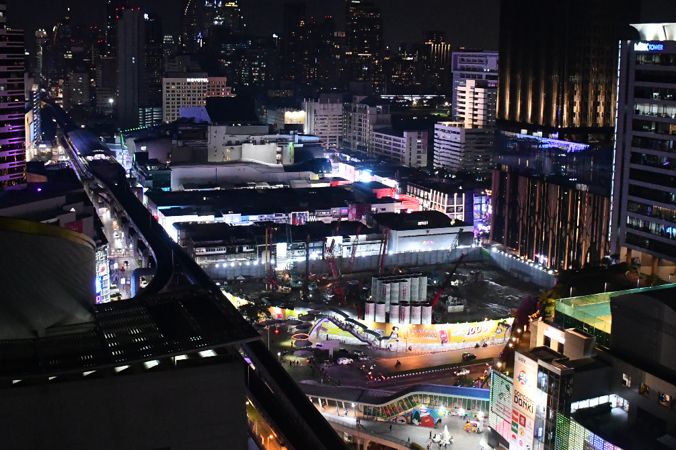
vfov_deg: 30.9
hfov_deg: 45.4
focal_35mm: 43
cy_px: 148
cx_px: 345
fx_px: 807
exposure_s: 1/60
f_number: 3.5
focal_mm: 18
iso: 5000
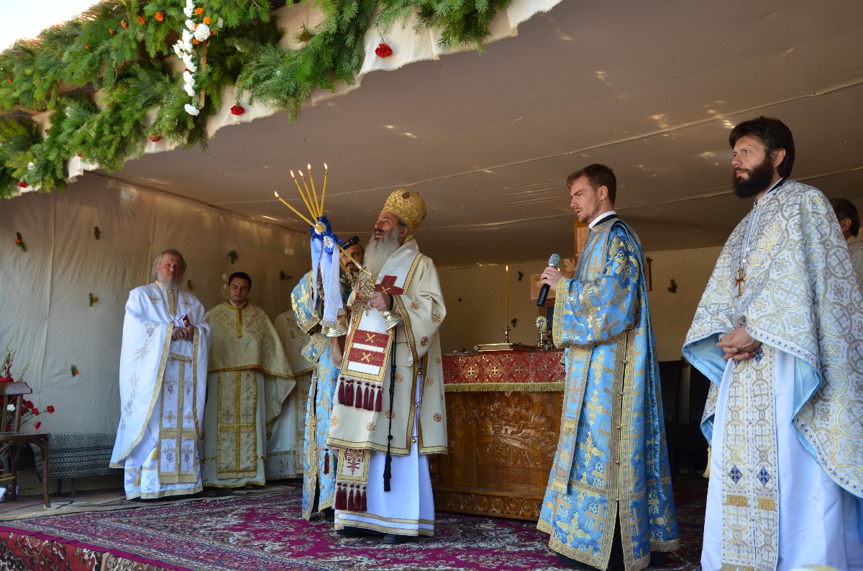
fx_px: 789
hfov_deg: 57.3
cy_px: 286
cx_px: 432
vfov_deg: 39.8
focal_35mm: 33
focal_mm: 22
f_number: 5.6
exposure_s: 1/125
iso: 320
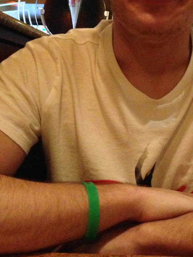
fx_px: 416
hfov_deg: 25.6
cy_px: 78
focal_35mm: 56
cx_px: 161
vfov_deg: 33.9
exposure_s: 1/15
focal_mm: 4.12
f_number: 2.4
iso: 800
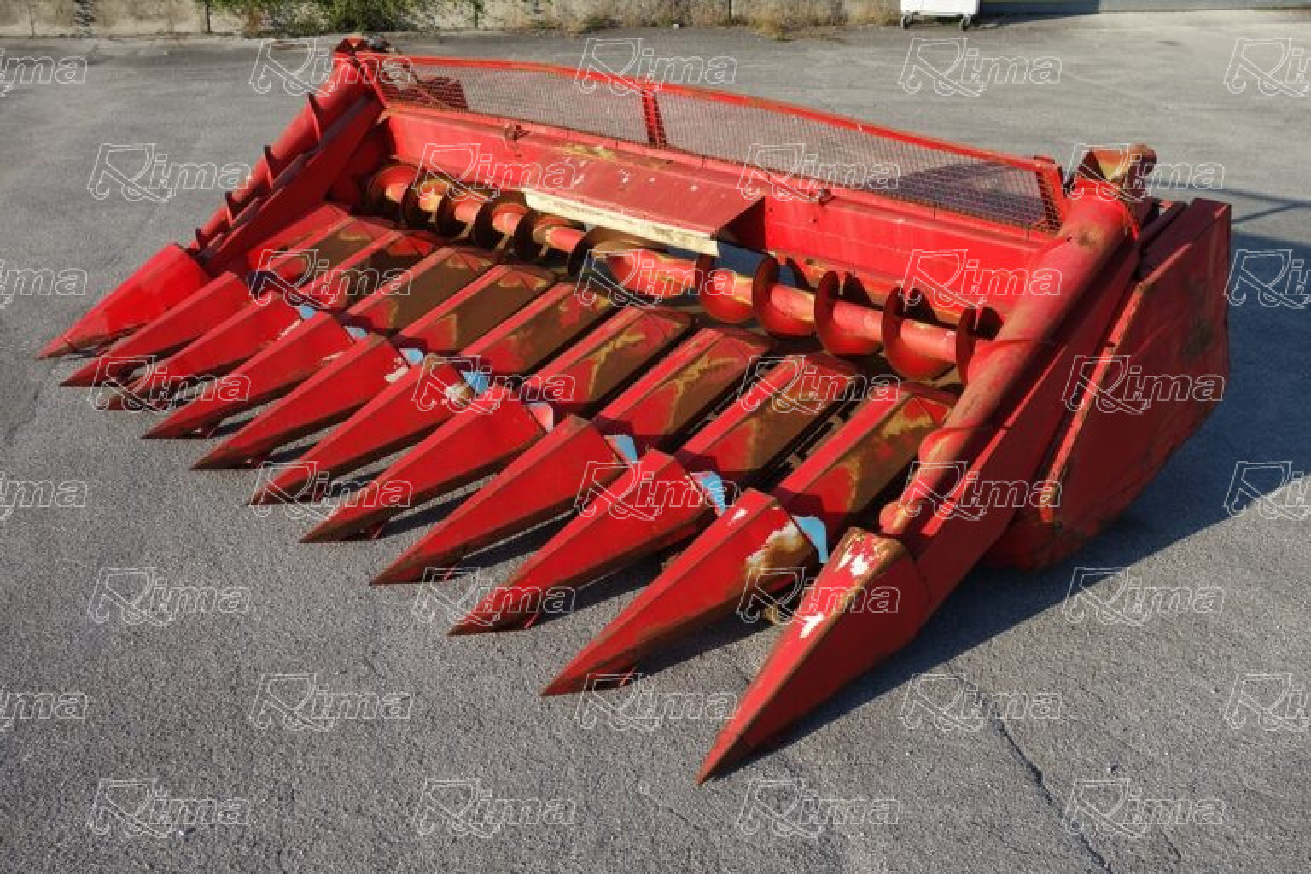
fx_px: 1347
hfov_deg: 51.9
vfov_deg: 35.9
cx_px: 656
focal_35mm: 37
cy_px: 437
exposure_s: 1/320
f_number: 5.6
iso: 125
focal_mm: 13.58
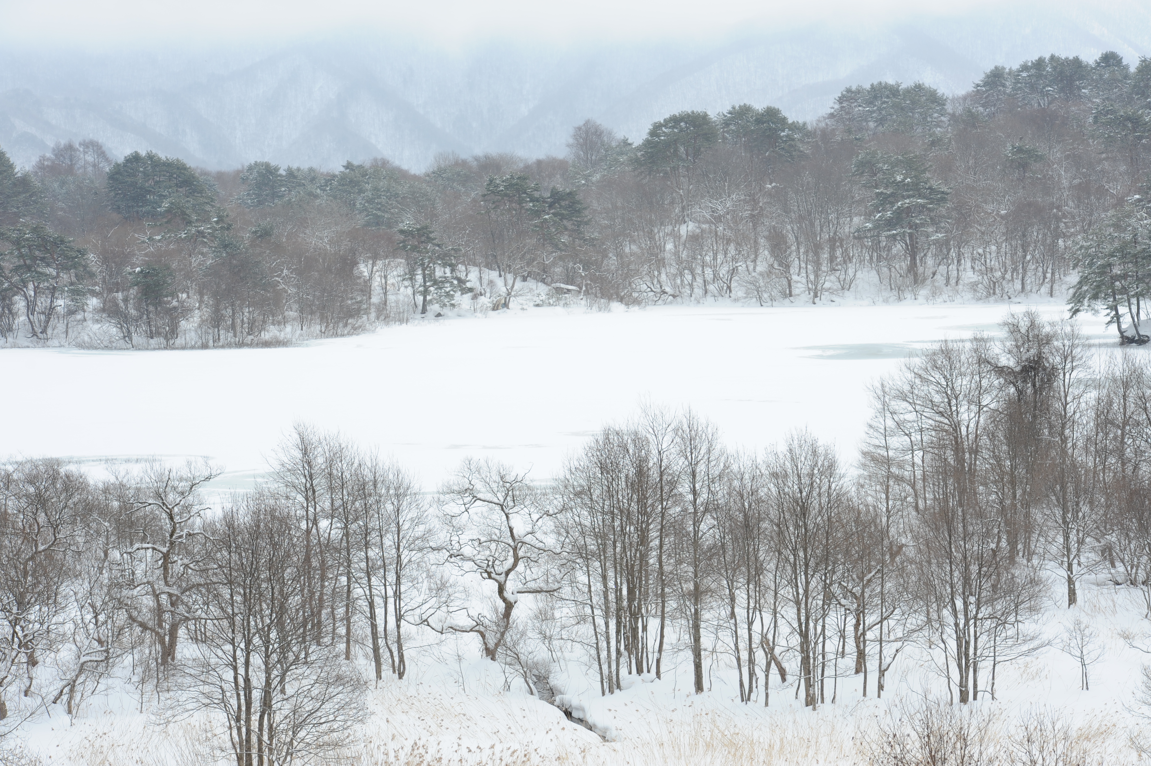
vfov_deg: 13.4
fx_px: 3259
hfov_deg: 20.0
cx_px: 576
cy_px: 383
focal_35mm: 102
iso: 200
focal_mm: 102
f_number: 8
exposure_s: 1/320
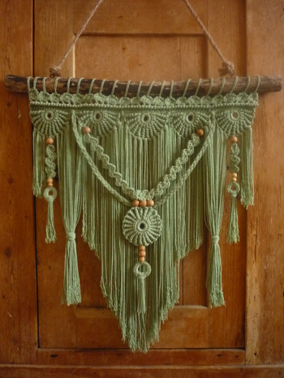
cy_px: 189
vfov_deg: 56.8
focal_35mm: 32
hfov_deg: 44.2
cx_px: 142
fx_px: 350
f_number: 3.3
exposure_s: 1/8
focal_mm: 5.2
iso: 400
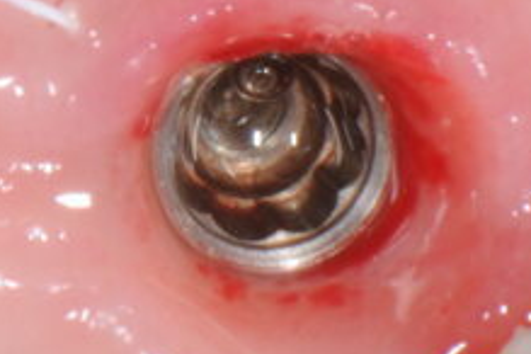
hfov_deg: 3.2
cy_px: 219
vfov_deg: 2.1
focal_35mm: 651
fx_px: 9602
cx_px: -4
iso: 200
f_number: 51
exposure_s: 1/125
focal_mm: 105
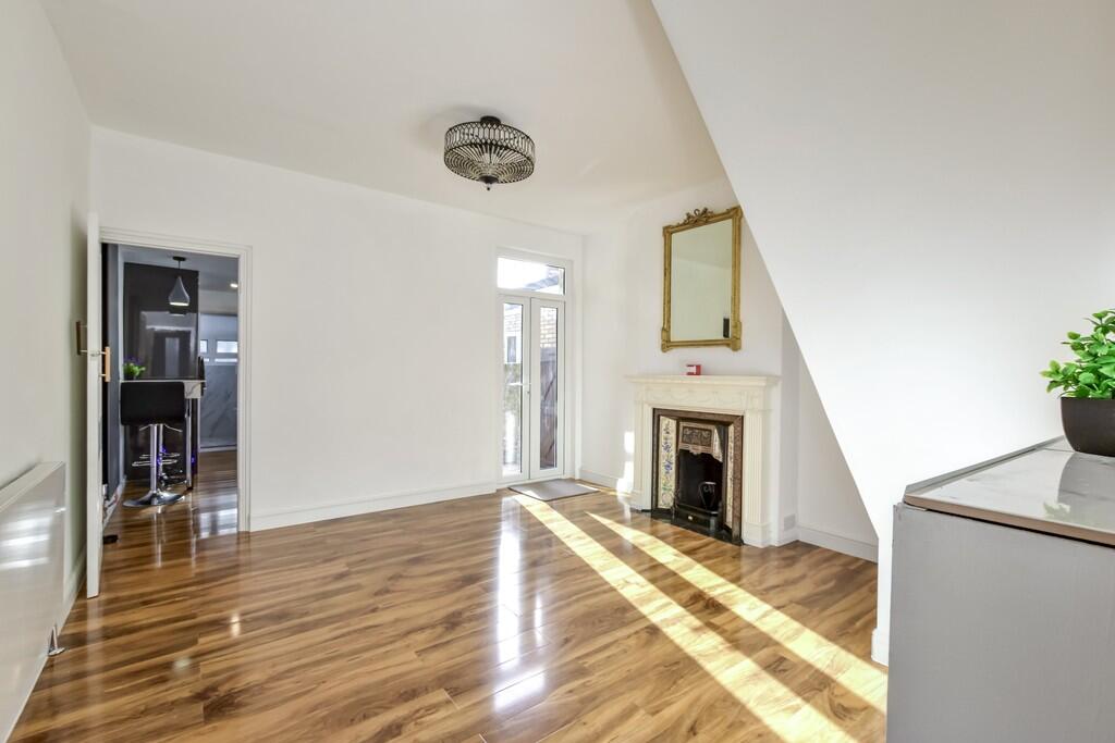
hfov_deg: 100.4
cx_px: 558
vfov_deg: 77.3
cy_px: 372
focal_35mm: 15
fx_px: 465
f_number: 8
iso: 640
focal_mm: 10
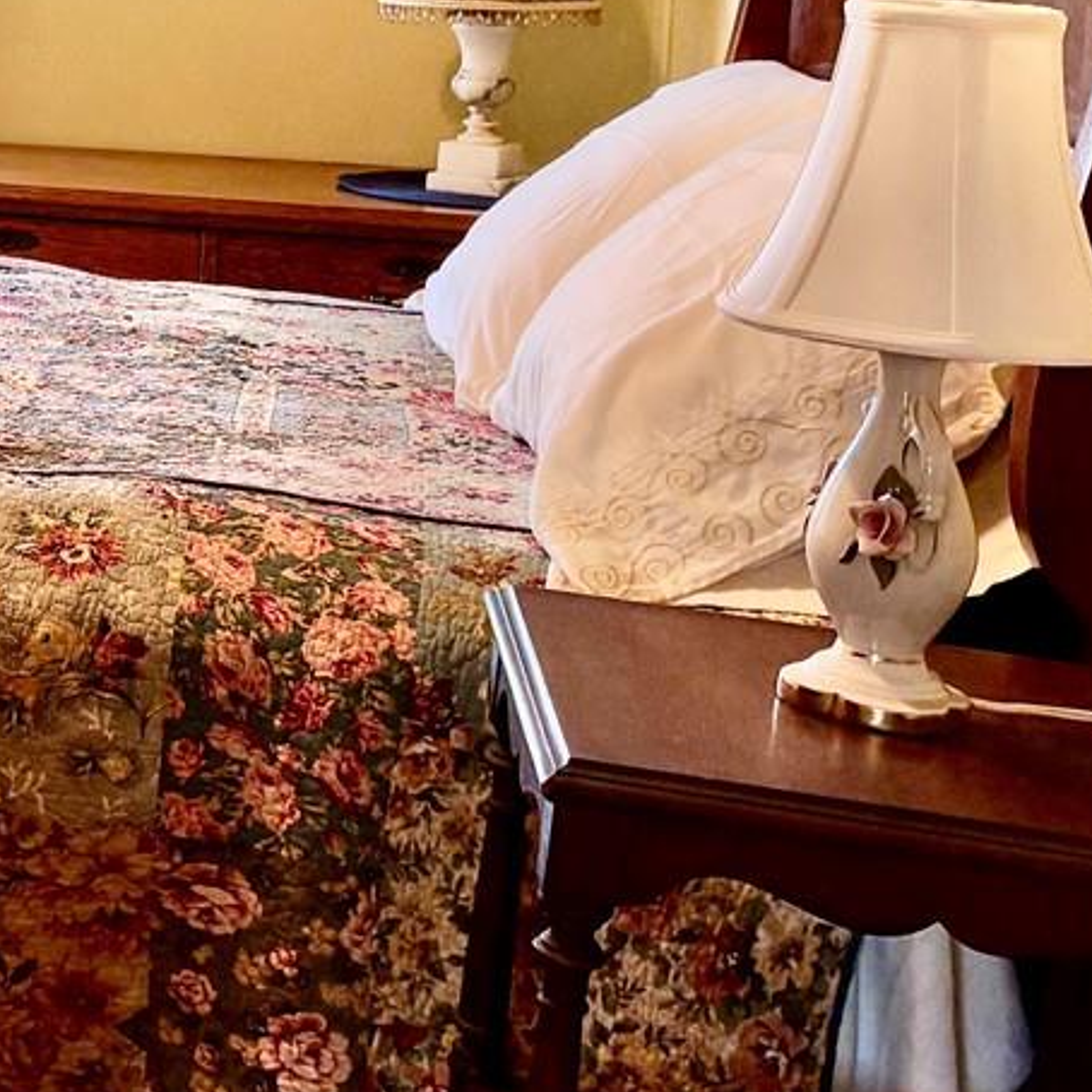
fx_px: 2891
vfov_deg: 20.9
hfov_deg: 19.1
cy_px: 103
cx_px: -488
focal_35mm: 81
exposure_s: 1/60
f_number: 1.6
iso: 80
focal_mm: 5.96
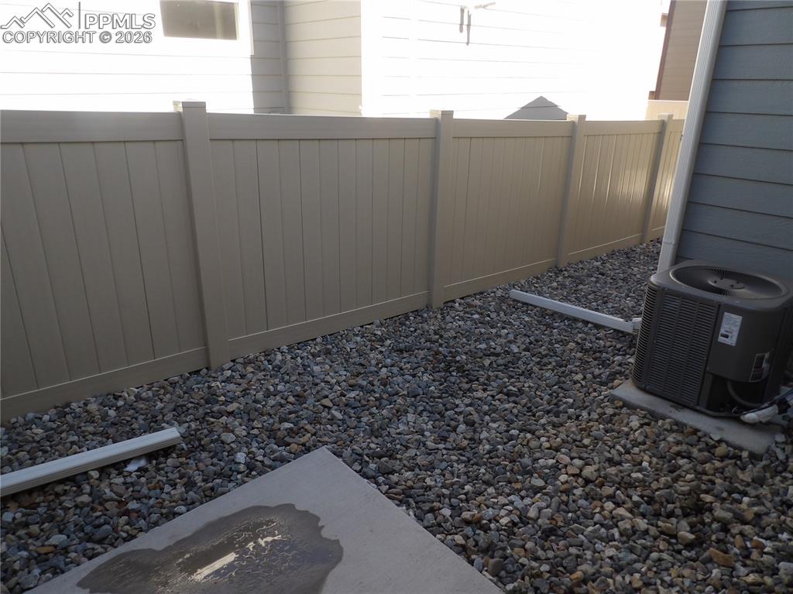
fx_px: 550
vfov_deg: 56.8
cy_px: 297
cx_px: 396
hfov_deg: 71.6
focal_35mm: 24
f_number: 2.8
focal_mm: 4.3
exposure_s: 1/249
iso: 100
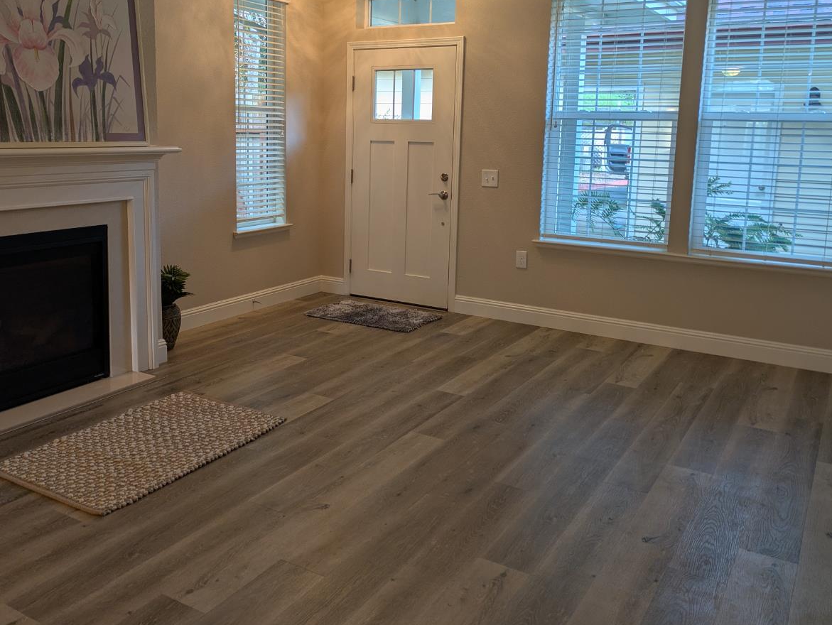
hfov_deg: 56.7
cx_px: 373
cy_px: 237
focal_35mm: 32
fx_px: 770
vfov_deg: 43.9
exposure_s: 1/30
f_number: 1.89
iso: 56
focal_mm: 5.43
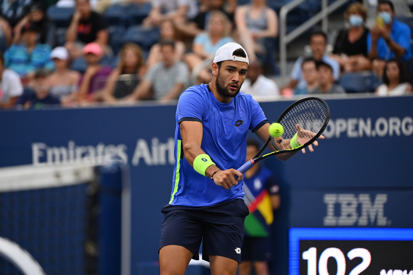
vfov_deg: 4.9
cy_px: 138
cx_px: 206
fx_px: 3212
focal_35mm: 280
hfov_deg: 7.4
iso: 2000
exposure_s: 1/1250
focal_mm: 280
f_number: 4
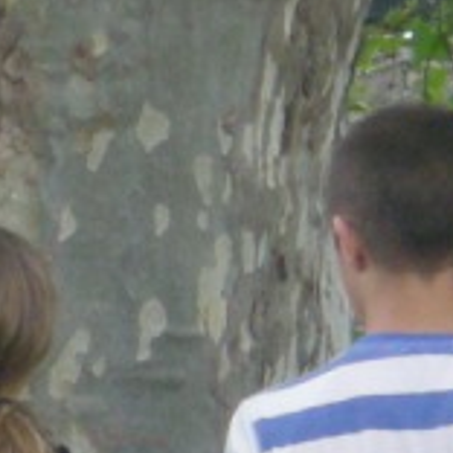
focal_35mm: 660
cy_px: 732
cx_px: -575
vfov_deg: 2.6
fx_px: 9772
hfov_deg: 2.6
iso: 255
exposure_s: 1/117
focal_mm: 18.9
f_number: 5.9
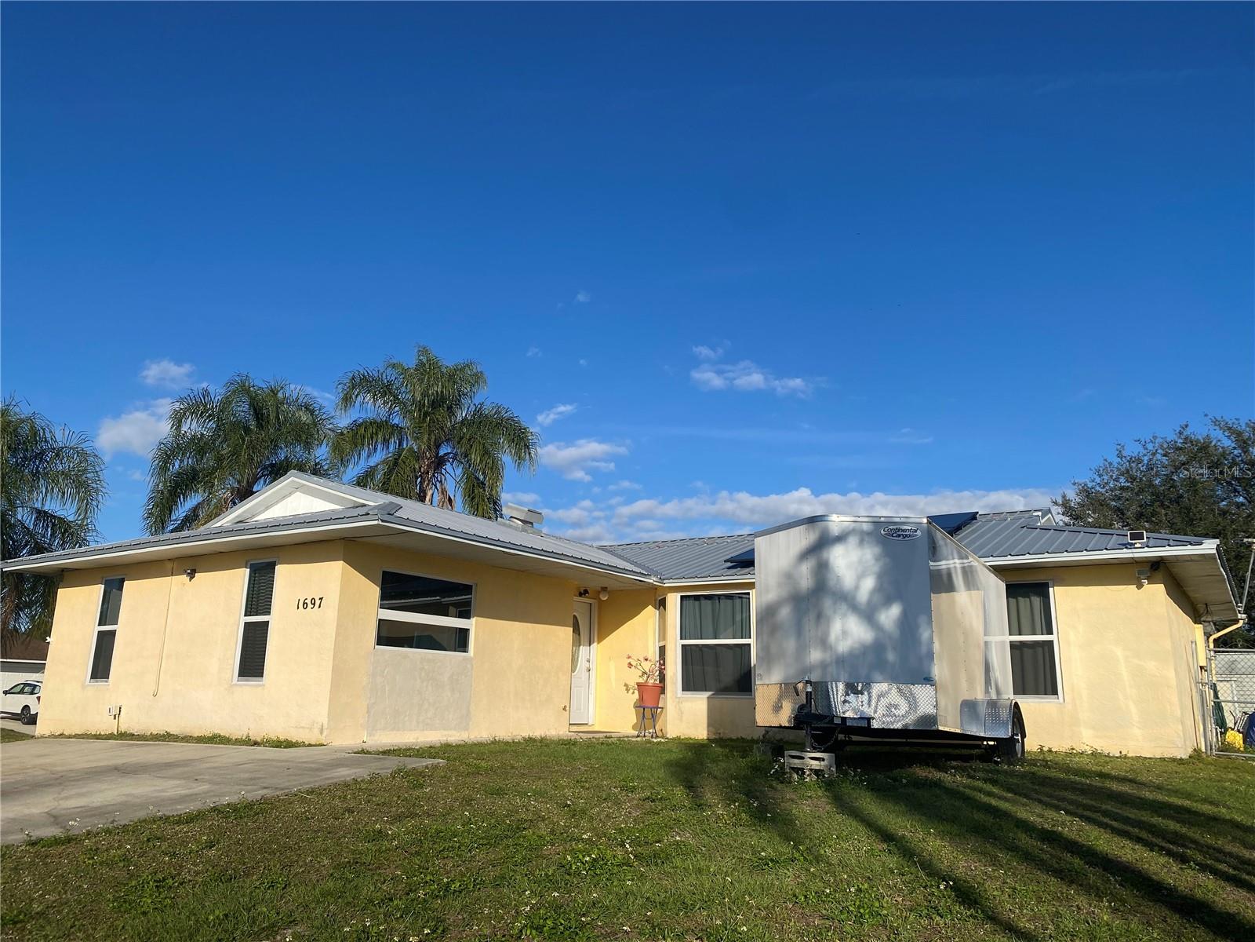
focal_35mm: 26
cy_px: 471
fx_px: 943
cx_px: 628
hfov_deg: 67.3
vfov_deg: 53.1
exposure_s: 1/4115
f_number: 1.8
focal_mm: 4.25
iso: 32
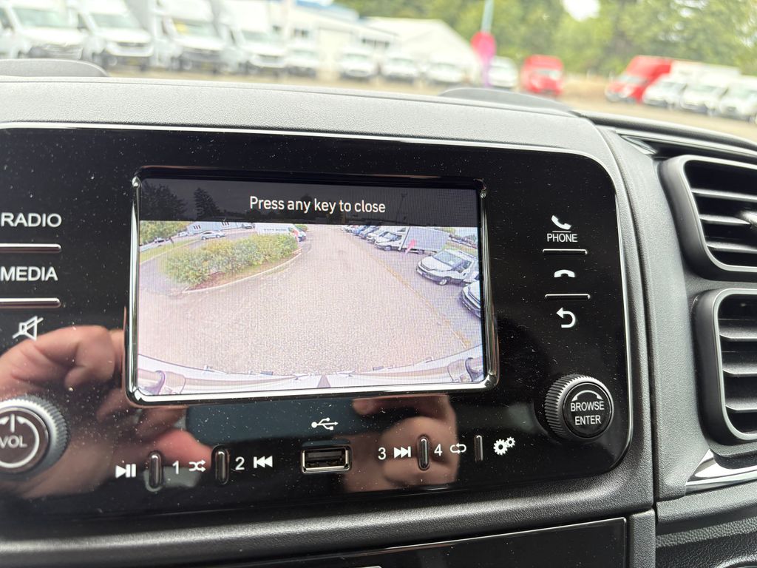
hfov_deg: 67.3
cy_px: 284
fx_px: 569
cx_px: 378
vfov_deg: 53.1
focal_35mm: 26
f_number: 1.6
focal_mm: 5.96
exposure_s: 1/227
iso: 64
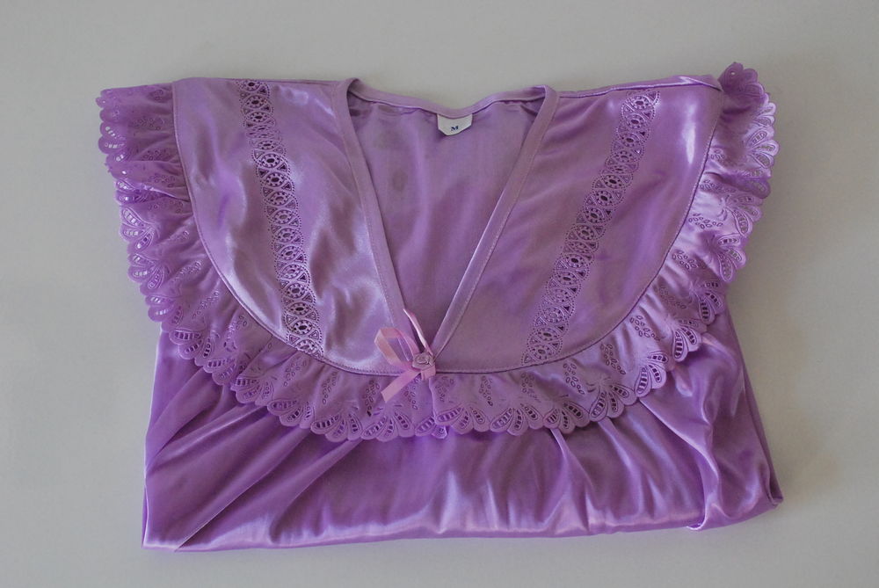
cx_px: 440
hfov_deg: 41.1
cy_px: 294
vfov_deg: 28.1
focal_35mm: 48
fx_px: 1173
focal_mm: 32
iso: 1600
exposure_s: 1/25
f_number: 10
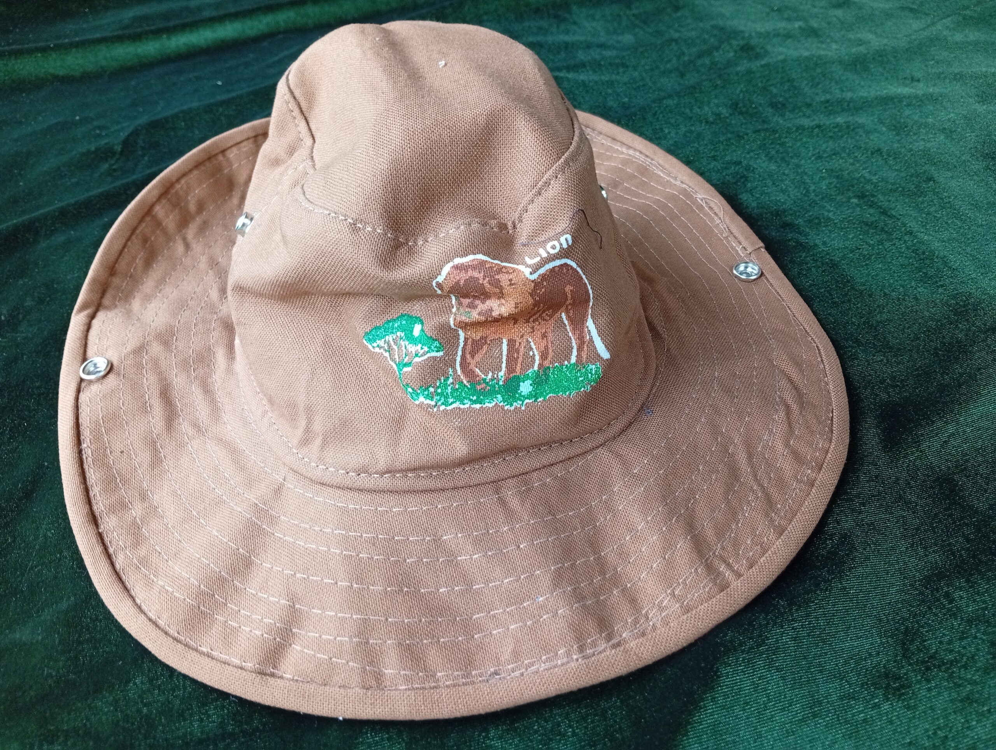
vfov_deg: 51.5
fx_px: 778
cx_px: 498
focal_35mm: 27
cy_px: 375
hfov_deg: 65.2
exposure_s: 1/50
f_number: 1.8
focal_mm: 3.98
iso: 185
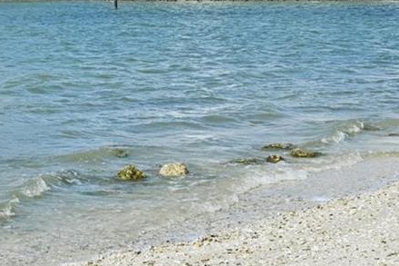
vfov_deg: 12.3
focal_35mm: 109
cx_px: -64
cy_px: -30
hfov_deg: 17.9
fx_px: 1208
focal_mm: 30
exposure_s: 1/3200
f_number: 8
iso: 400
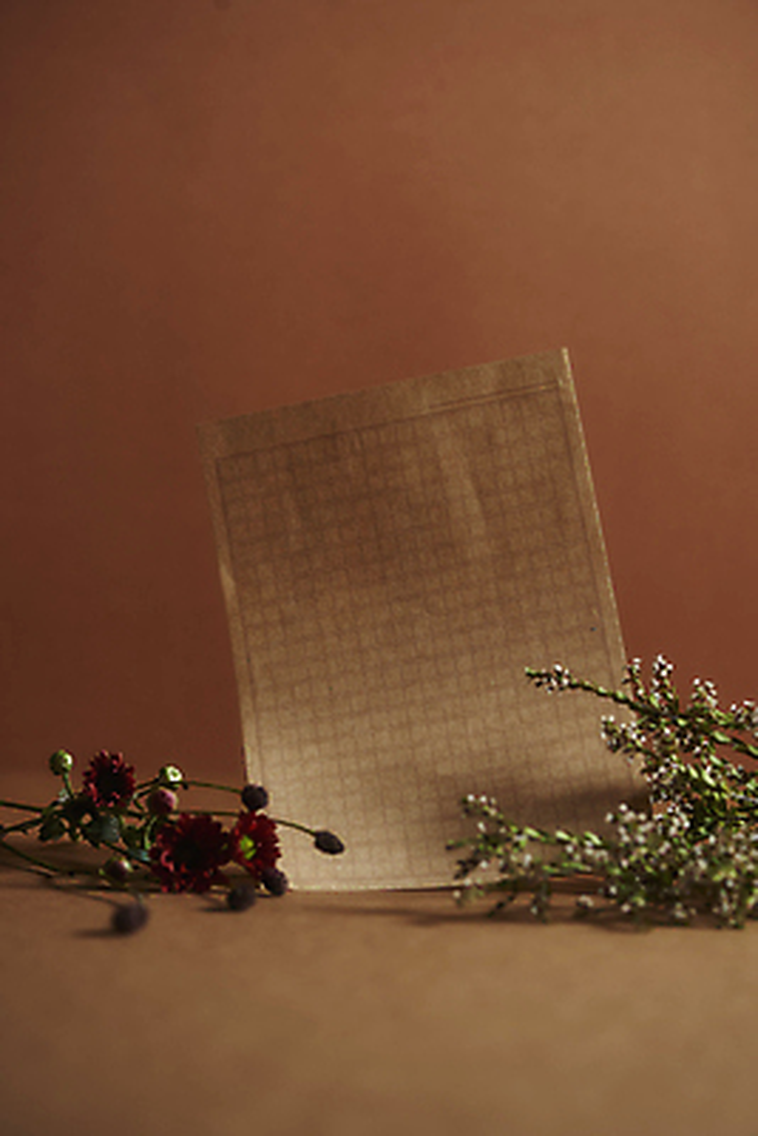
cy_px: 568
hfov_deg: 13.1
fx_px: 3313
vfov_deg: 19.4
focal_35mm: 105
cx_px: 379
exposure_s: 1/125
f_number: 5.6
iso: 64
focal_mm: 105
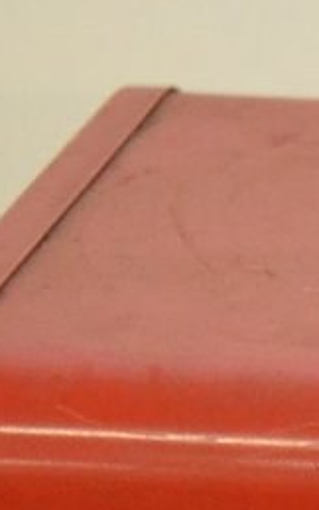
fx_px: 2808
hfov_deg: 5.8
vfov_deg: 9.9
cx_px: 1140
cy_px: 856
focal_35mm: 202
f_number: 4.5
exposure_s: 1/60
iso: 2200
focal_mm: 20
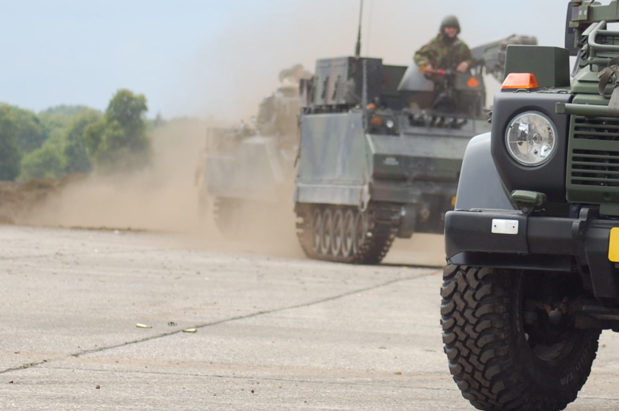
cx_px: 576
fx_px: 4380
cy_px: 100
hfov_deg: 8.1
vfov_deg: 5.4
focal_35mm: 255
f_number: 5.6
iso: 220
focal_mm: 82
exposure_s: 1/500
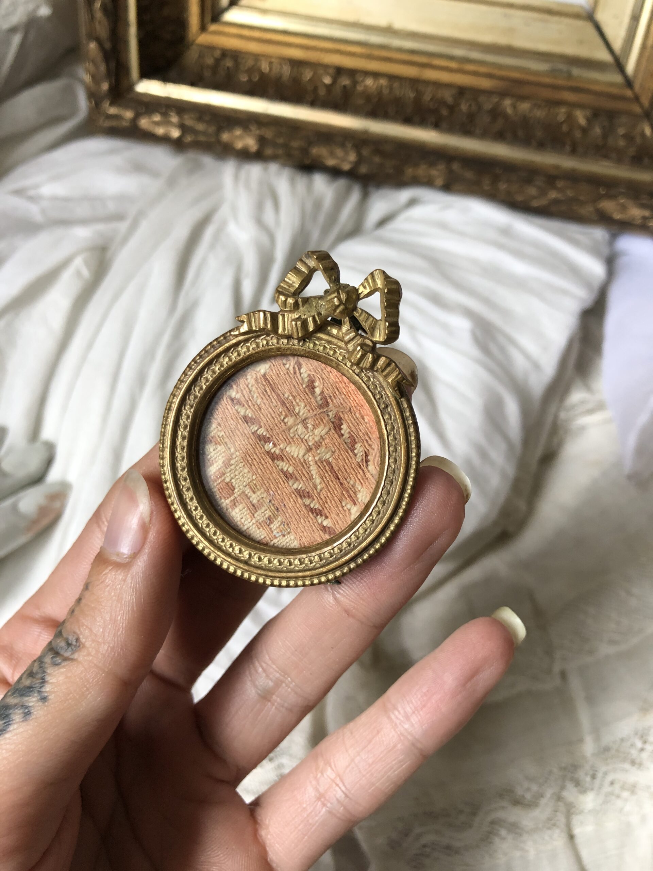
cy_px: 436
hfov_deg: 49.7
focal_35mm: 28
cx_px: 326
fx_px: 704
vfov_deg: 63.4
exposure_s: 1/30
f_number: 1.8
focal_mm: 4
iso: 32
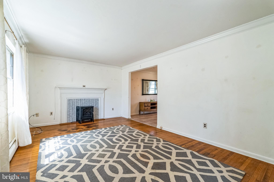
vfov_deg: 73.7
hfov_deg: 96.7
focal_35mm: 16
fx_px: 122
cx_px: 137
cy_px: 91
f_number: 8
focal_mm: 16
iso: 800
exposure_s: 1/80
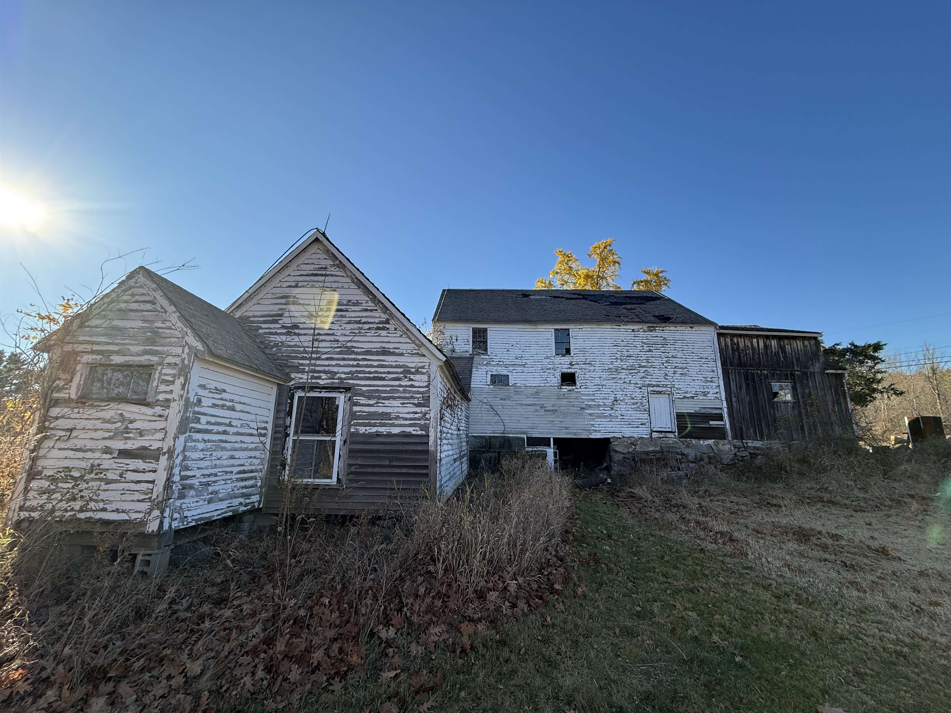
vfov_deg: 85.7
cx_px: 476
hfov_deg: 102.1
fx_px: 385
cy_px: 356
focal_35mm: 14
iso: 64
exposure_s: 1/770
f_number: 2.2
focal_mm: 2.22
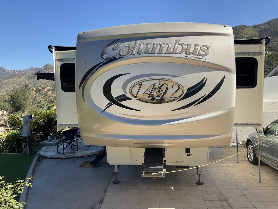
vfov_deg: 48.2
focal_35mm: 29
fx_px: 233
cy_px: 104
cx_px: 139
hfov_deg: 61.7
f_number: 1.8
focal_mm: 3
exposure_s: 1/1250
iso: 16
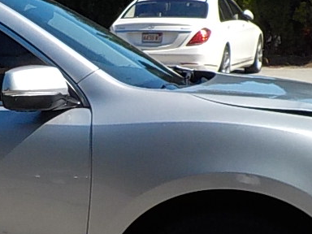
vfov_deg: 11.9
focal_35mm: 125
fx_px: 1127
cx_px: -76
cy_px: 141
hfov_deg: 15.1
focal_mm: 4.1
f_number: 3.3
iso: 125
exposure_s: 1/1250
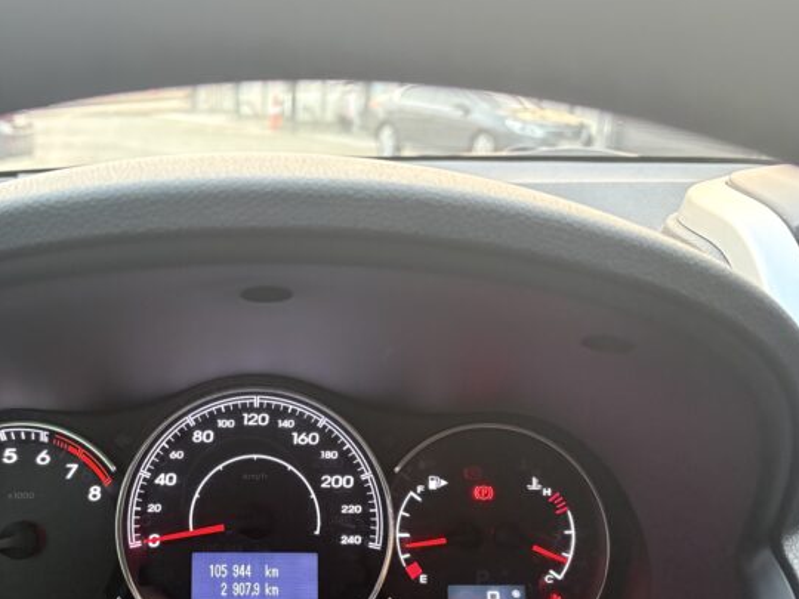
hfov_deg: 49.2
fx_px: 854
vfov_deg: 38.3
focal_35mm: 37
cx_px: 259
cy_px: 392
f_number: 1.6
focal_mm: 5.96
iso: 500
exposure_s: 1/58
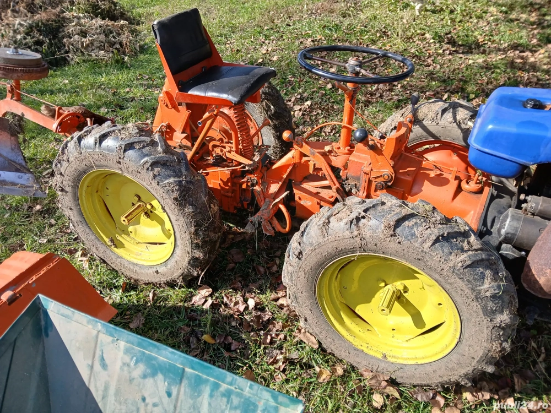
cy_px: 206
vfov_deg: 53.1
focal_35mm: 26
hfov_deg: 67.3
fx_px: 414
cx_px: 276
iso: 20
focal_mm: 3.98
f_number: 1.8
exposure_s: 1/278
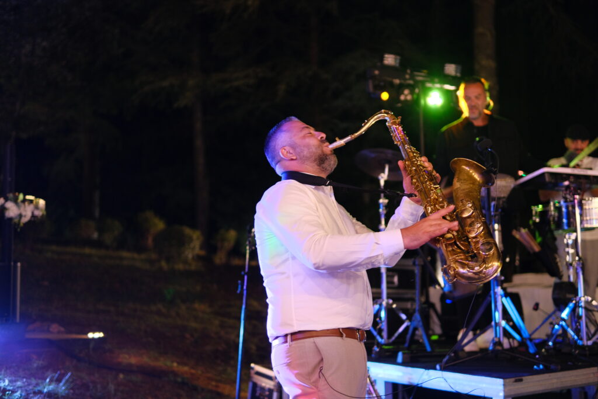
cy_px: 200
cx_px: 299
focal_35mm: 45
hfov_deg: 43.6
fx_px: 748
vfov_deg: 29.9
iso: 640
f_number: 1.4
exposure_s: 1/56
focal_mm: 30
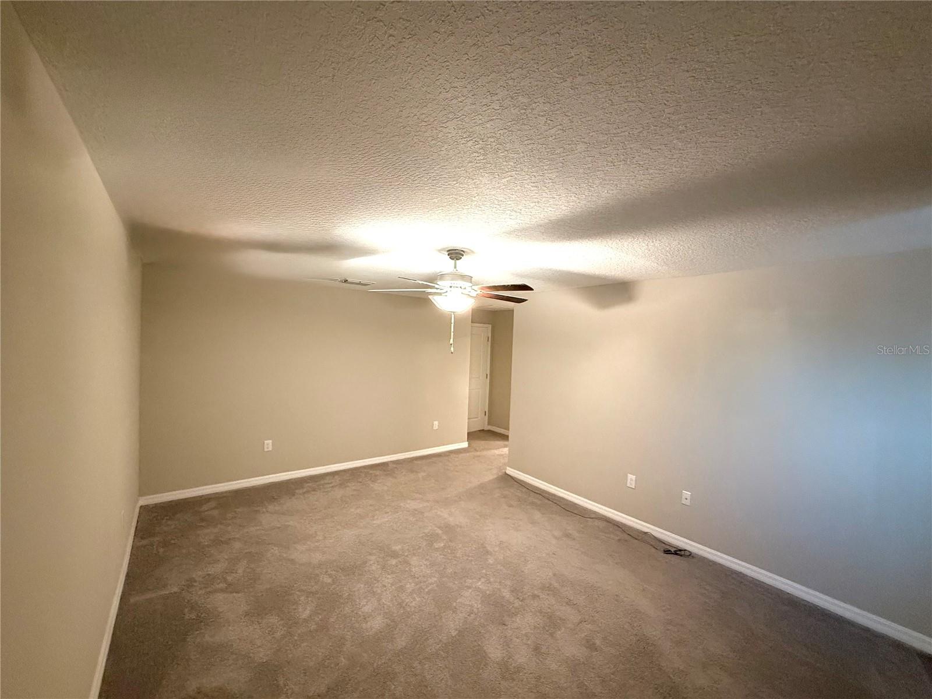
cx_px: 466
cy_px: 350
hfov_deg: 102.1
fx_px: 377
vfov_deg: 85.7
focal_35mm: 14
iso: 640
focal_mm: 2.22
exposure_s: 1/60
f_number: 2.2
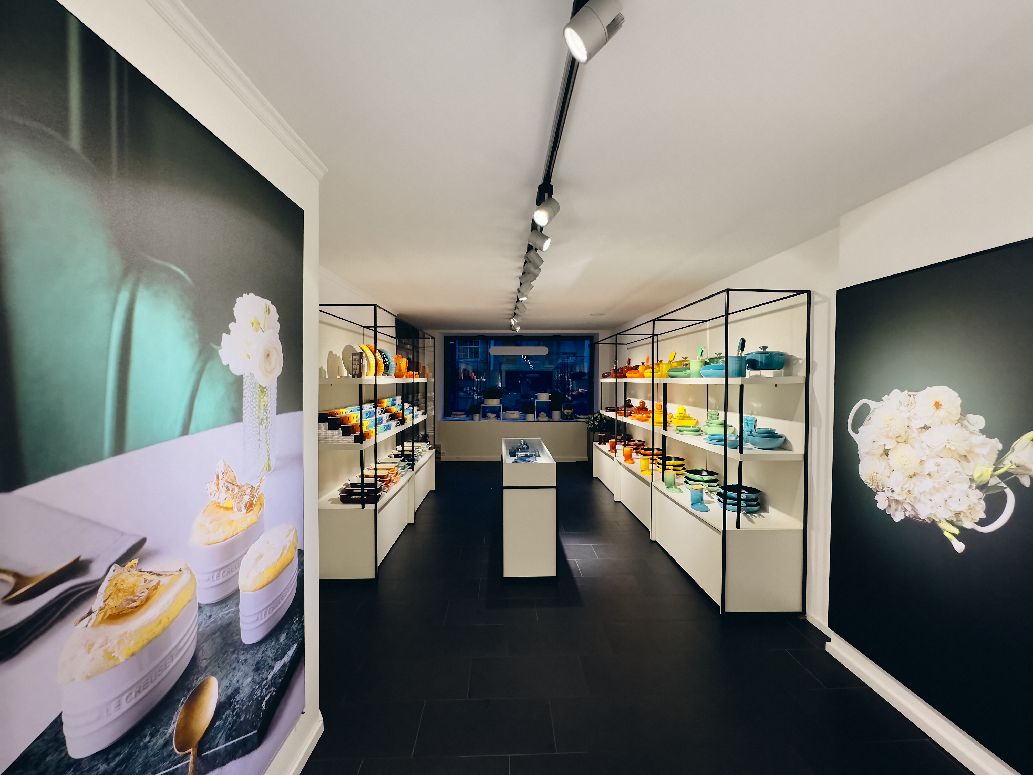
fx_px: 418
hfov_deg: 102.1
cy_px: 388
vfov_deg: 85.7
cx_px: 516
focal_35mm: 14
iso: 320
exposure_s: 1/50
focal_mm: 2.22
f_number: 2.2
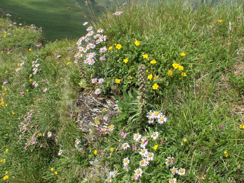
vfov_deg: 40.7
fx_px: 247
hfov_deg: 52.6
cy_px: 92
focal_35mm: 35
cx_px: 122
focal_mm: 5.86
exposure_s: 1/200
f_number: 6.3
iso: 50
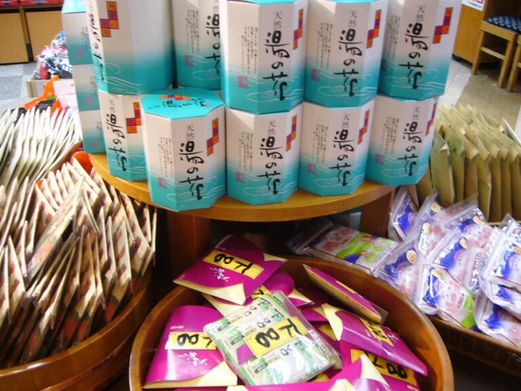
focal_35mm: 35
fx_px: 527
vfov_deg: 40.7
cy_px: 196
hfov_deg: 52.6
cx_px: 260
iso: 160
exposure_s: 1/15
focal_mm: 5.8
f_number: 2.8
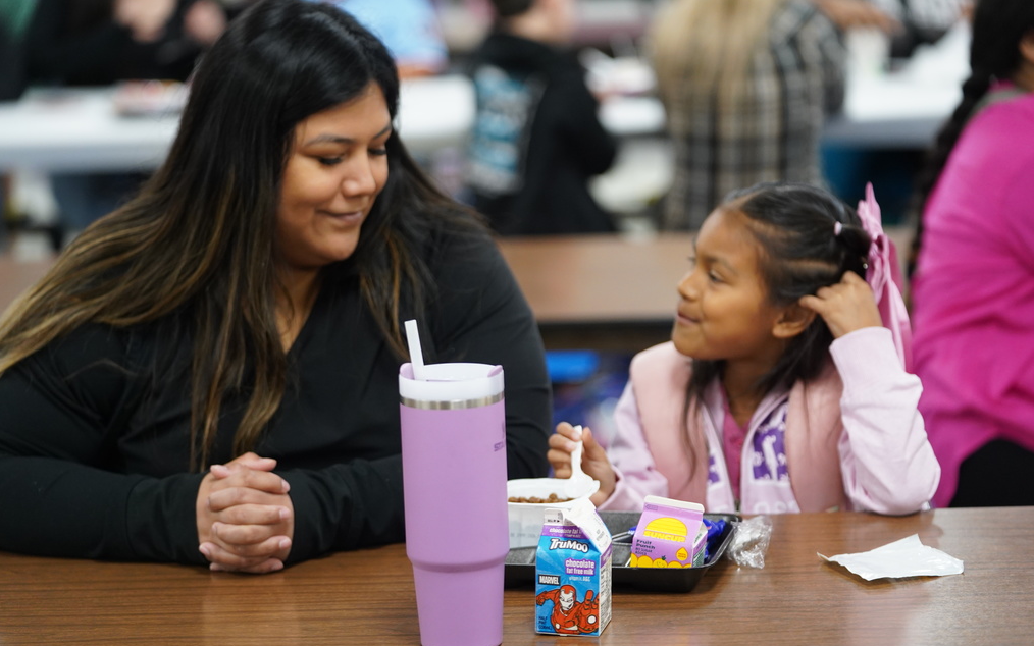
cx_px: 520
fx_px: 2931
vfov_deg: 12.6
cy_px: 306
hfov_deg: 20.0
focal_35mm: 104
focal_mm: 101
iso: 2500
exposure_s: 1/160
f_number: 2.8
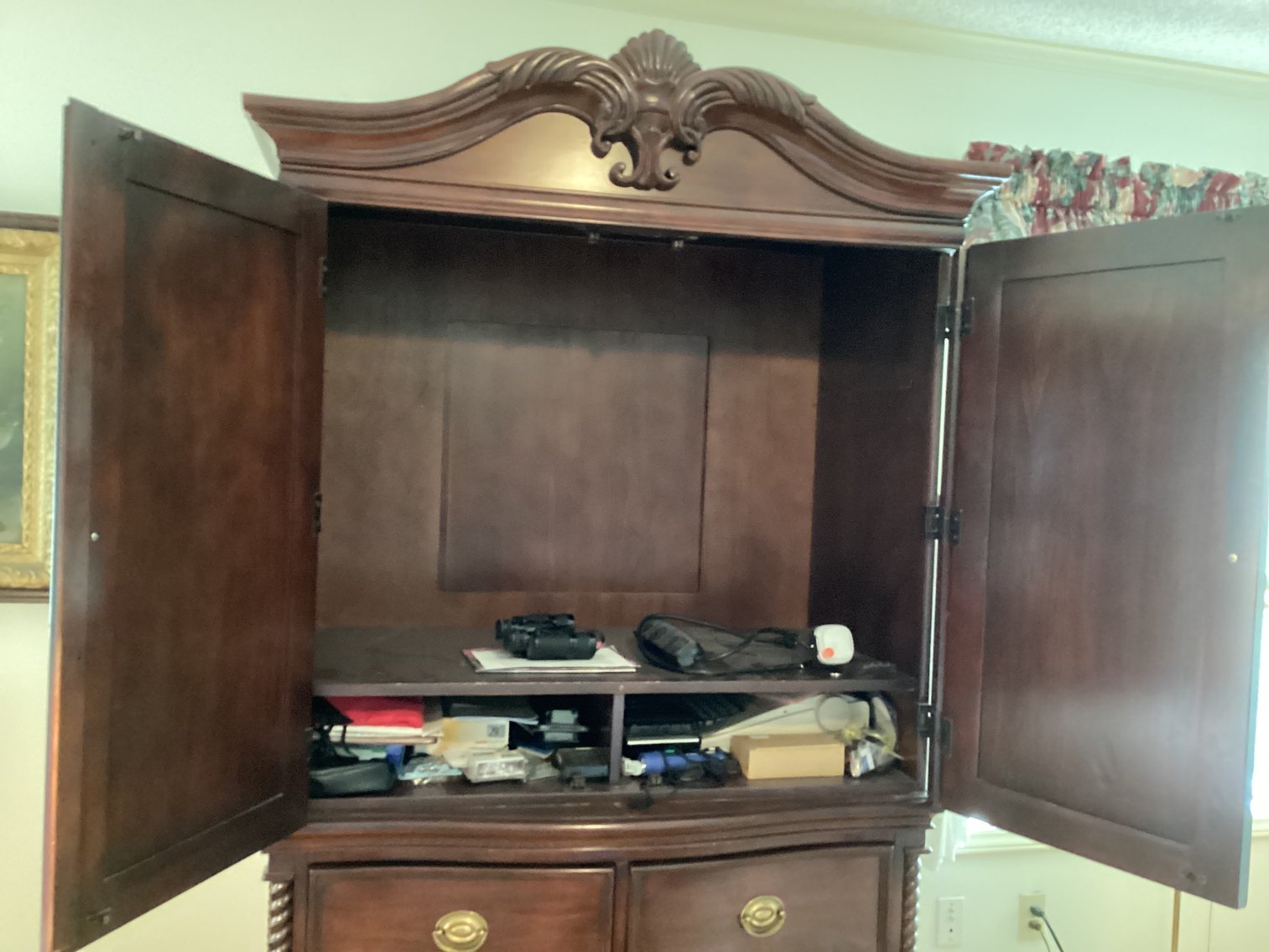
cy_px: 476
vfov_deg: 45.4
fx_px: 1137
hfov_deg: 58.3
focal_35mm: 31
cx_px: 634
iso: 800
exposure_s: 1/20
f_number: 2.4
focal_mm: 3.3
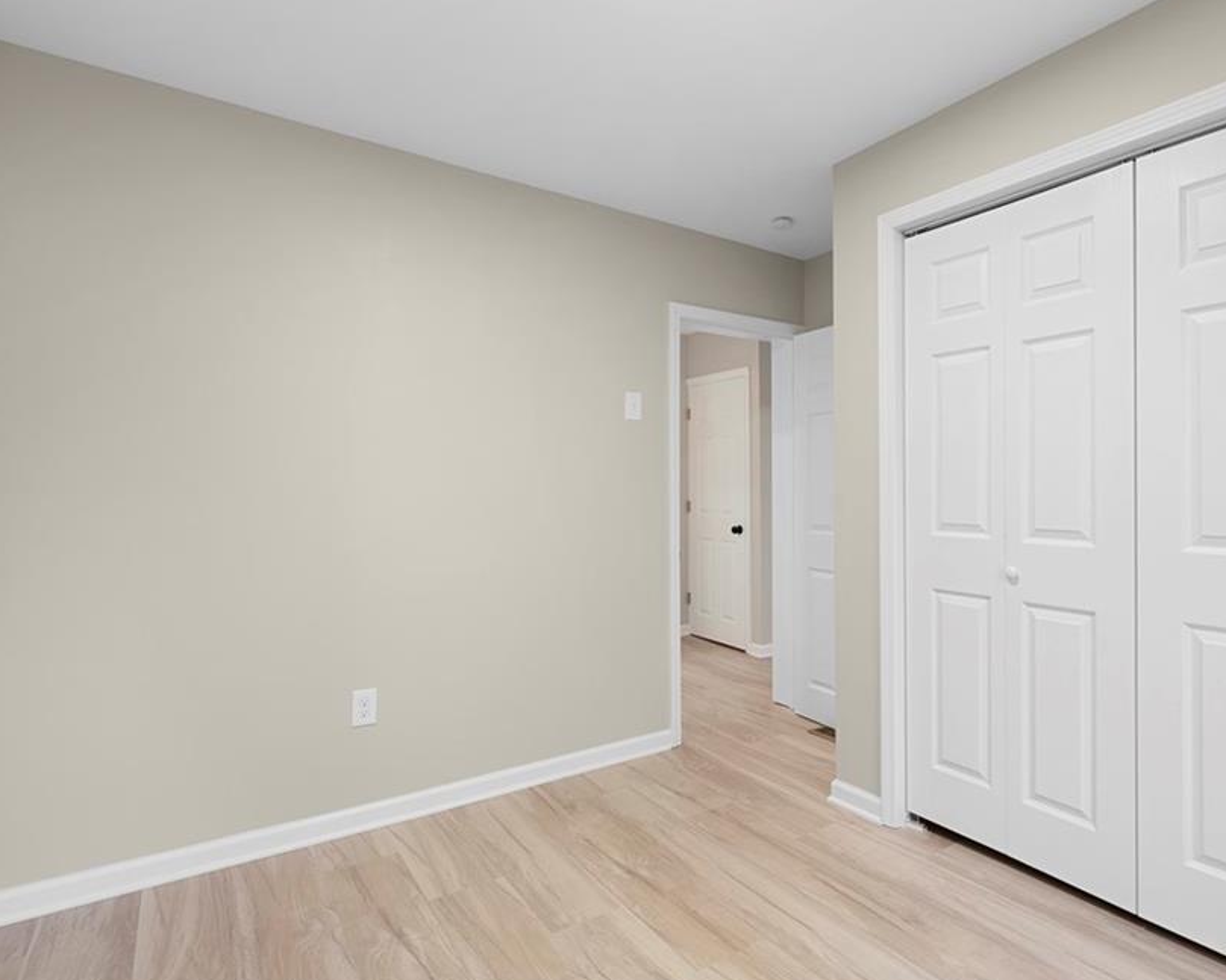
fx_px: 689
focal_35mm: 19
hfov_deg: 82.5
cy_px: 501
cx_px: 720
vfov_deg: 70.8
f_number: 8
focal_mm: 16
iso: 320
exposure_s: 1/1.25
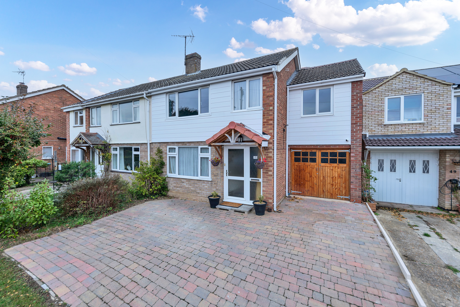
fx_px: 192
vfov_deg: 77.3
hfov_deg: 100.4
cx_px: 230
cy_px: 154
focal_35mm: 15
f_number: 8
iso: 100
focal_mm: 15
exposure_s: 1/125
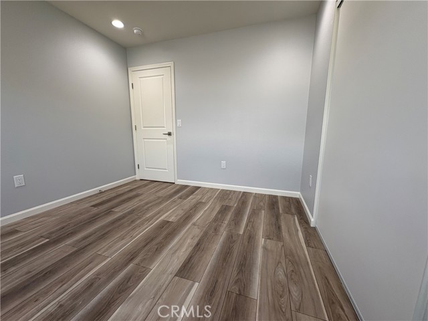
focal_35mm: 14
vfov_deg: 85.7
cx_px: 214
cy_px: 160
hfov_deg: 102.1
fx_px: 173
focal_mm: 2.22
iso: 64
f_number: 2.2
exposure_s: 1/99
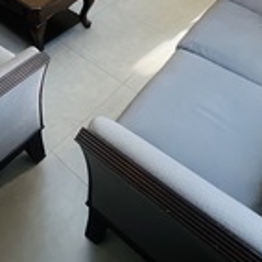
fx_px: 317
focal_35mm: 37
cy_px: -36
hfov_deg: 44.3
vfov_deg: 36.8
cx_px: 89
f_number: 1.8
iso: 160
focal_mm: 1.57
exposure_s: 1/50
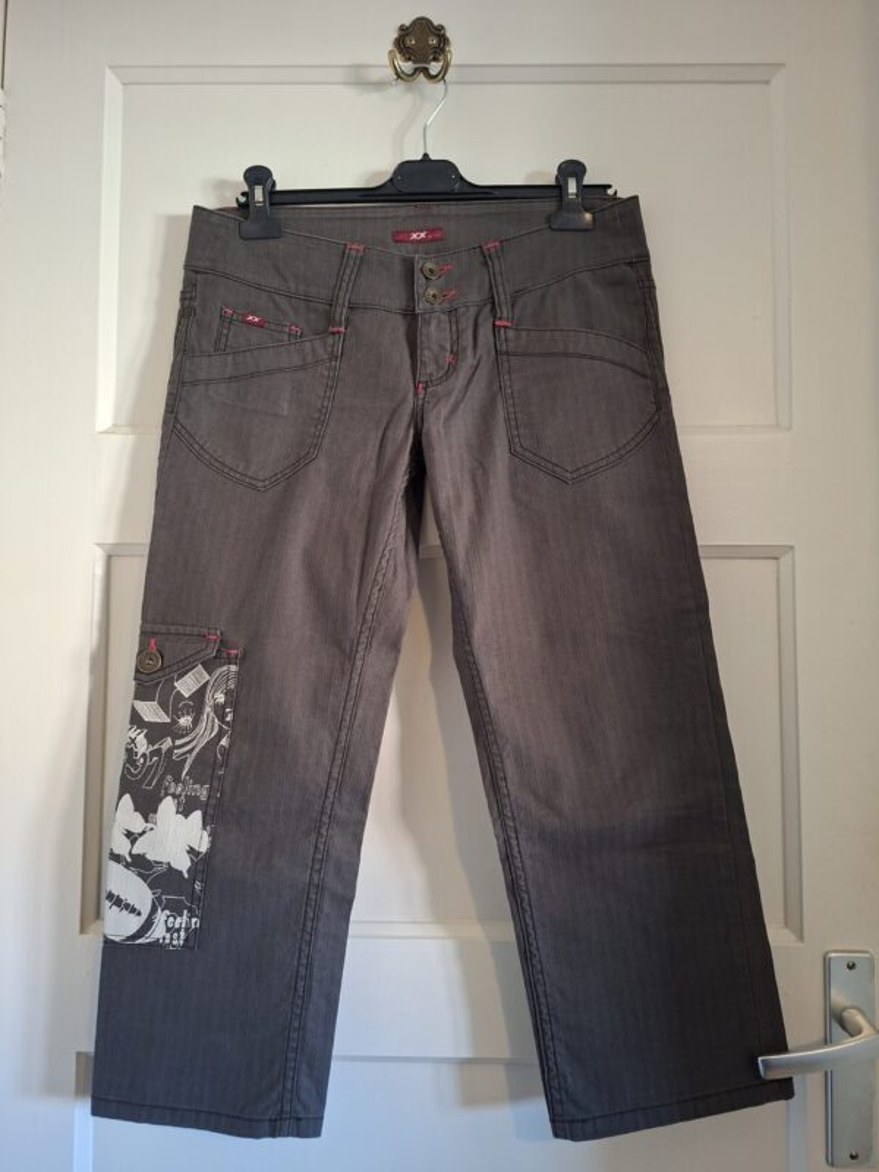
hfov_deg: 58.9
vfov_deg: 73.9
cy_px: 586
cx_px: 440
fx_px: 779
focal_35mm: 23
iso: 400
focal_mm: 5.54
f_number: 1.8
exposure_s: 1/30
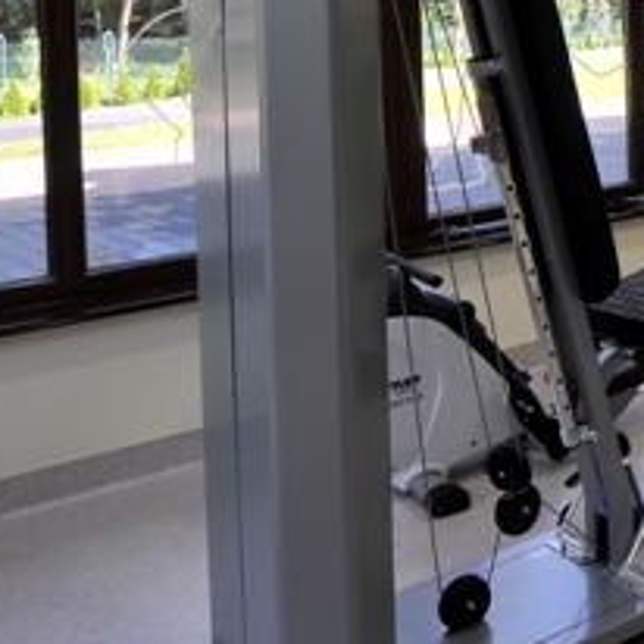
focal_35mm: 54
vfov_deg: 29.6
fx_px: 1137
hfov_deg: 26.6
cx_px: 843
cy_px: 3
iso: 200
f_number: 10
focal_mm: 12
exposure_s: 1/13
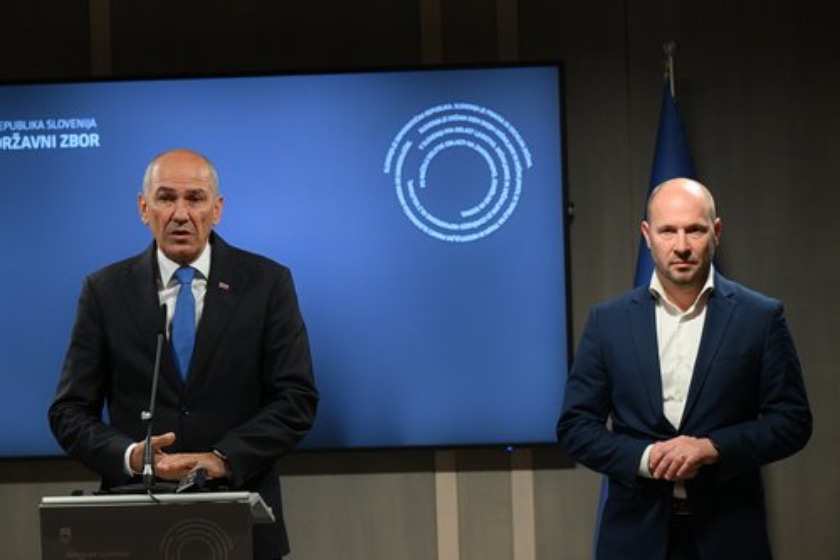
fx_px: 2916
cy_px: 280
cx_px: 420
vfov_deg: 11.0
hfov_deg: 16.4
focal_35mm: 125
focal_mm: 125
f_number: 5
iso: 3200
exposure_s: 1/400
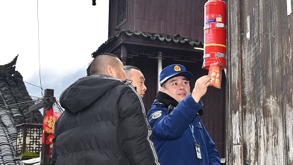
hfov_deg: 31.0
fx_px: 528
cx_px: 145
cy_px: 80
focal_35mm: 68
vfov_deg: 17.7
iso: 800
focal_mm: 34
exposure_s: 1/250
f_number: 6.7
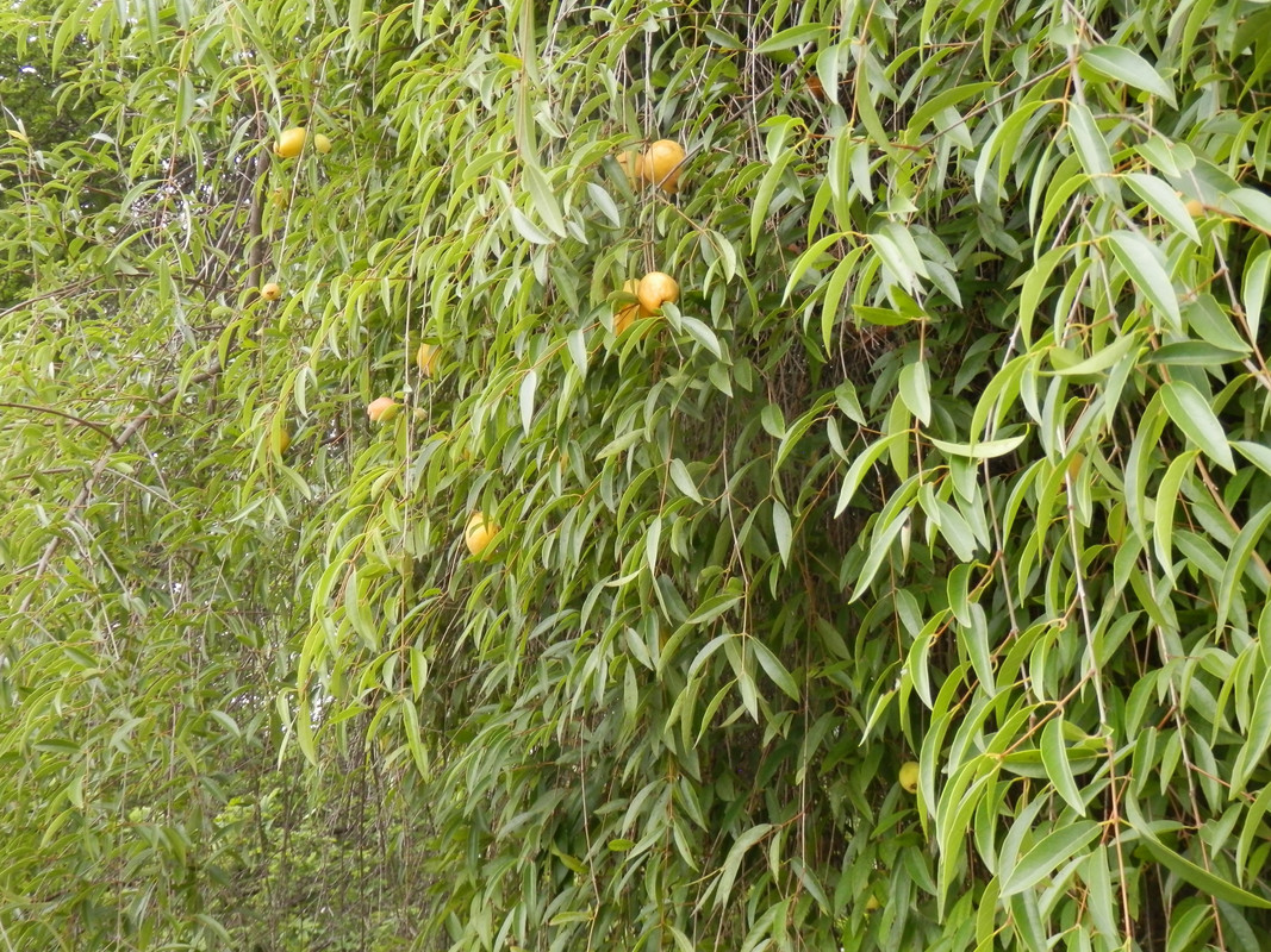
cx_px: 636
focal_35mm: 40
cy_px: 476
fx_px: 1469
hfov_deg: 46.8
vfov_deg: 36.0
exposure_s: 1/80
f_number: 3.7
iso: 200
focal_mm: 7.3
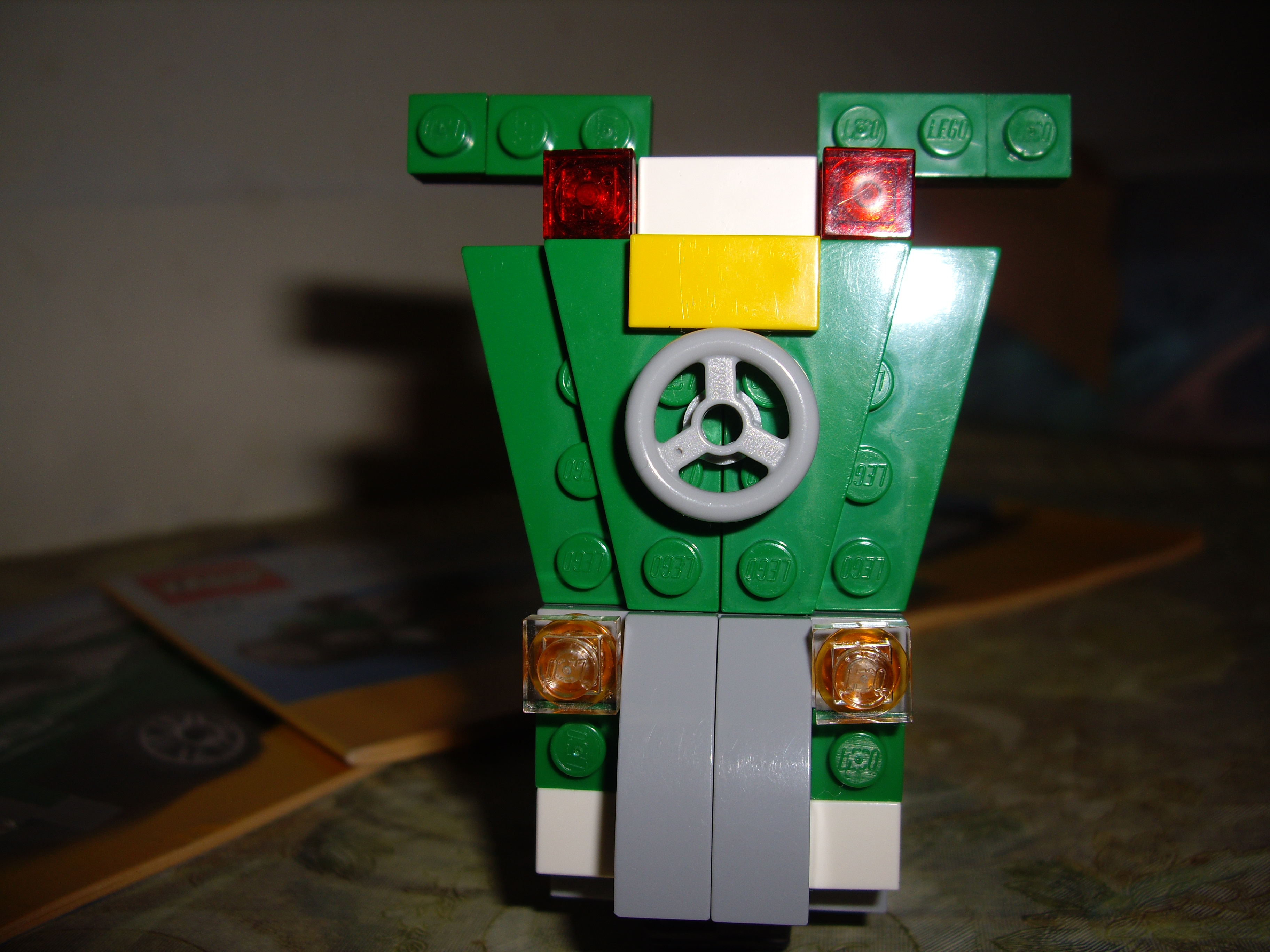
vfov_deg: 37.7
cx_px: 635
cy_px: 476
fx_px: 1394
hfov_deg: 49.0
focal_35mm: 38
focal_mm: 7.9
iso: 64
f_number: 8
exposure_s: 1/40
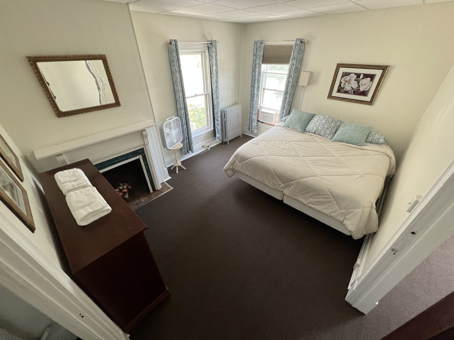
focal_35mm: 13
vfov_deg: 89.9
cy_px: 170
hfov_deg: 106.2
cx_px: 227
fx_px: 170
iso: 250
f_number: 1.8
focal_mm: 1.57
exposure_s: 1/82
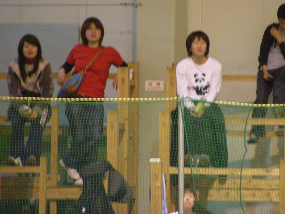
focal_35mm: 456
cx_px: 165
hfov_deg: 4.3
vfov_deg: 3.3
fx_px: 3755
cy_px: 91
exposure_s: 1/15
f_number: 3.5
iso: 315
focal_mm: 63.3
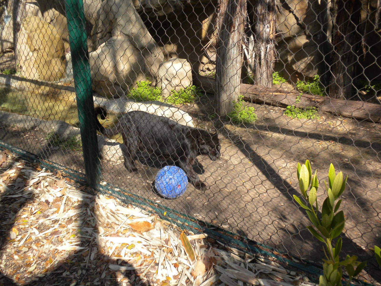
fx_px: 407
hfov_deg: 50.1
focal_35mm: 37
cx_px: 190
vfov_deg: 38.7
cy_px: 143
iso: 64
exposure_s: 1/267
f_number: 3.5
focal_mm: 6.6
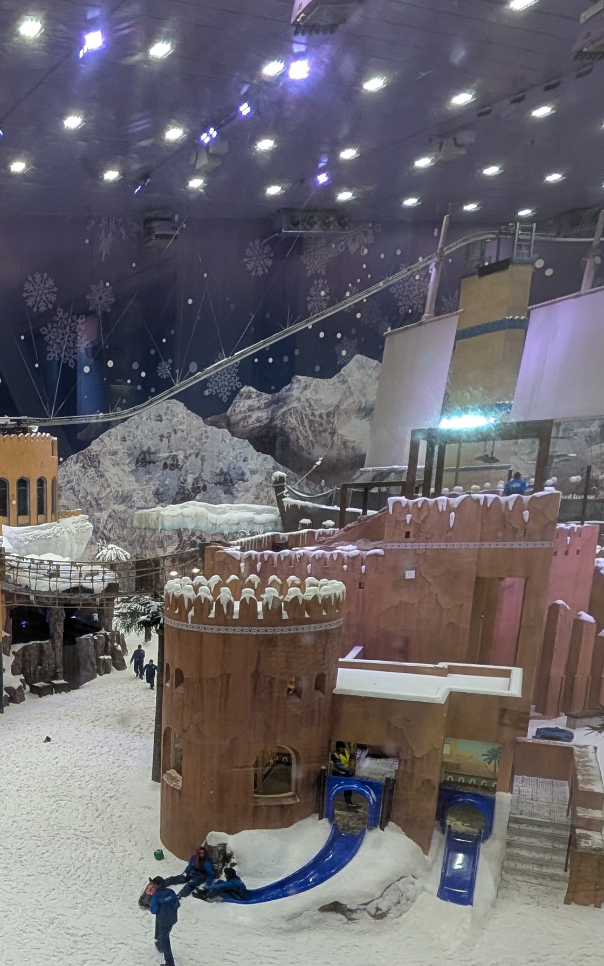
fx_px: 764
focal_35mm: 29
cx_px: -66
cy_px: 696
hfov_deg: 36.3
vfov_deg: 61.8
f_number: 1.7
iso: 115
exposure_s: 1/121
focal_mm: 2.02
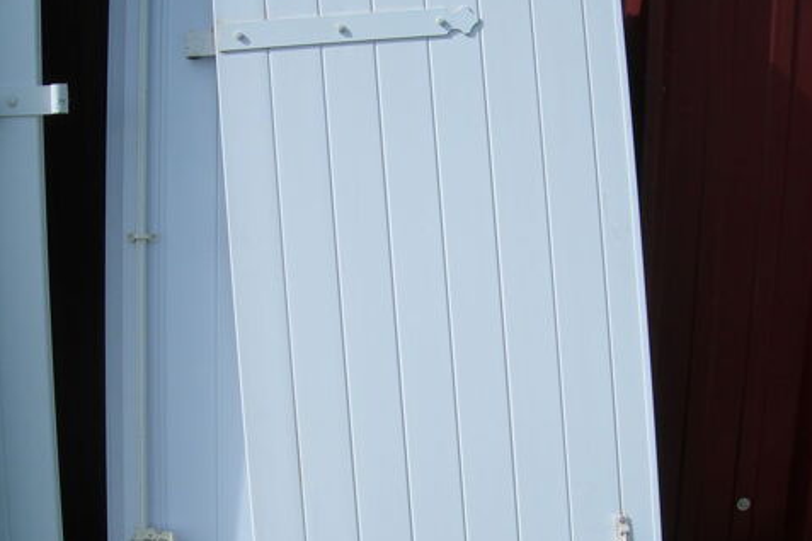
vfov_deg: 25.5
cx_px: 407
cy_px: 318
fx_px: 1195
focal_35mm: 53
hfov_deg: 37.5
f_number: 4.8
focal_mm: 7.8
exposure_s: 1/592
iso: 50
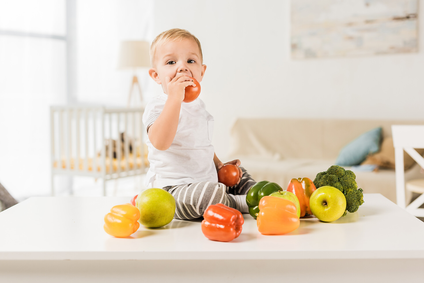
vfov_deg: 27.0
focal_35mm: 50
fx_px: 589
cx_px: 212
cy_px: 142
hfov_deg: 39.6
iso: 160
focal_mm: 50
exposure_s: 1/200
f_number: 3.2
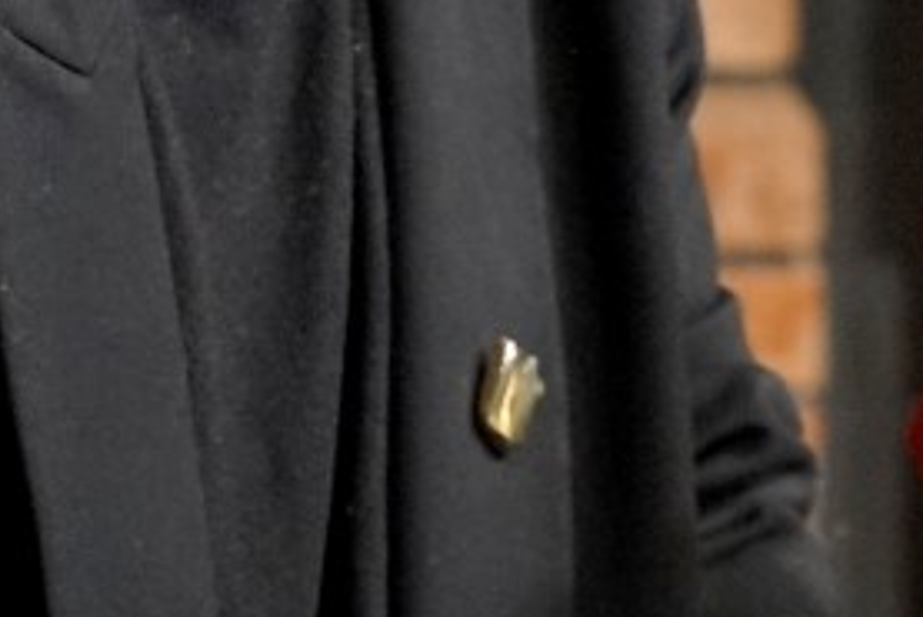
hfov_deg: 11.2
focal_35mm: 184
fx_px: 4720
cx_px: 327
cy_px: -574
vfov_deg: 7.2
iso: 4000
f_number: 4
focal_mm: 34
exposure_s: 1/160
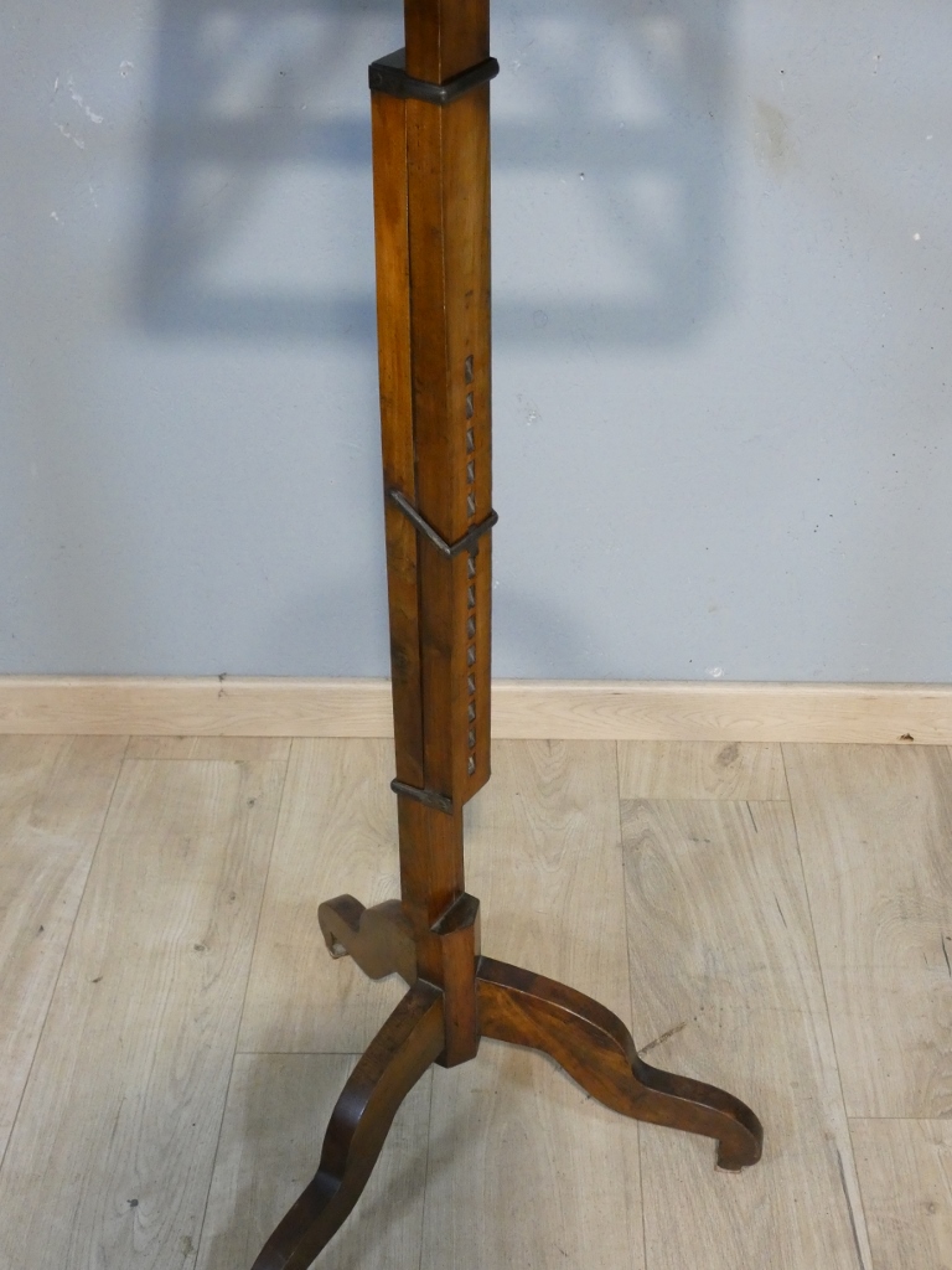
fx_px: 1760
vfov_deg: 39.7
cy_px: 635
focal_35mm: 48
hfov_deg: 30.3
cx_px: 476
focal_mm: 8.6
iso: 800
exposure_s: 1/80
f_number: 3.8
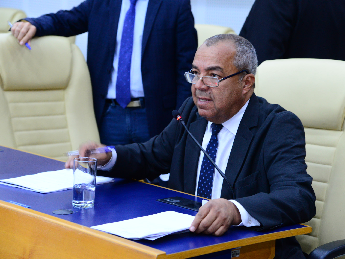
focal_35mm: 93
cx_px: 178
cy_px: 129
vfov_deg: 15.9
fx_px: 927
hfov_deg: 21.1
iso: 2500
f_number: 5
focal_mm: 85
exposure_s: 1/60
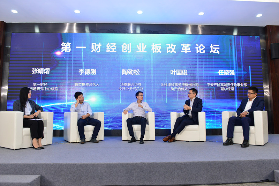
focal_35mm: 26
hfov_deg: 69.4
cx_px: 140
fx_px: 201
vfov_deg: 49.5
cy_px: 93
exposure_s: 1/250
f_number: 5
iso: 1250
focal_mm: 26
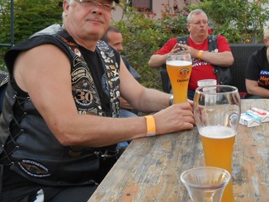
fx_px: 397
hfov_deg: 36.9
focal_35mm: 51
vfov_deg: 27.9
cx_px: 187
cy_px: 34
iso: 80
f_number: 3.5
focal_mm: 4.6
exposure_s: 1/80
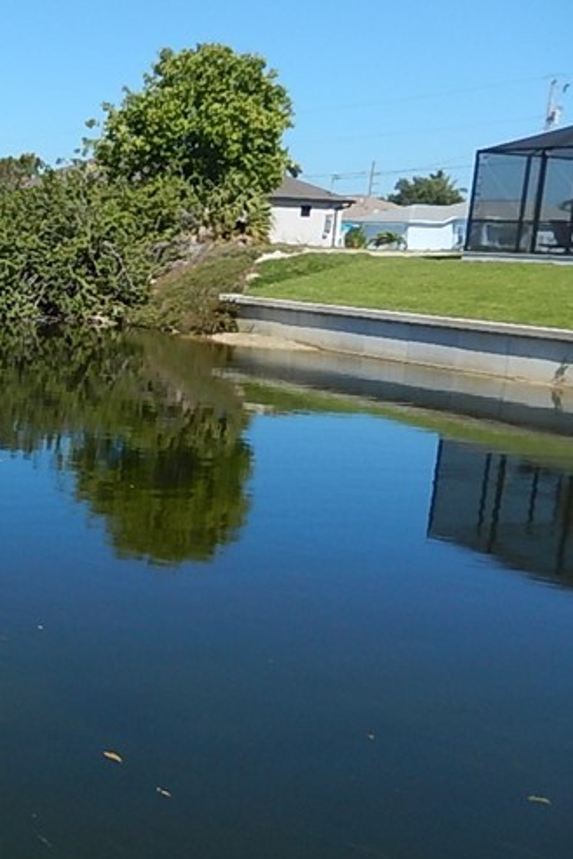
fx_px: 1288
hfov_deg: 22.1
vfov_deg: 36.9
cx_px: -206
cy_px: 450
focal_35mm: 54
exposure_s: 1/400
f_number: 6.8
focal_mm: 4.5
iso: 125
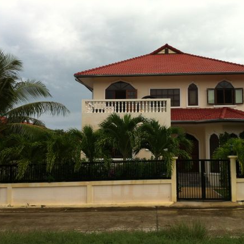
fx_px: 335
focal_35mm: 42
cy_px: 121
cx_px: 133
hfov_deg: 40.0
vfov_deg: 40.0
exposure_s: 1/1588
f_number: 2.8
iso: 80
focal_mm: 3.85
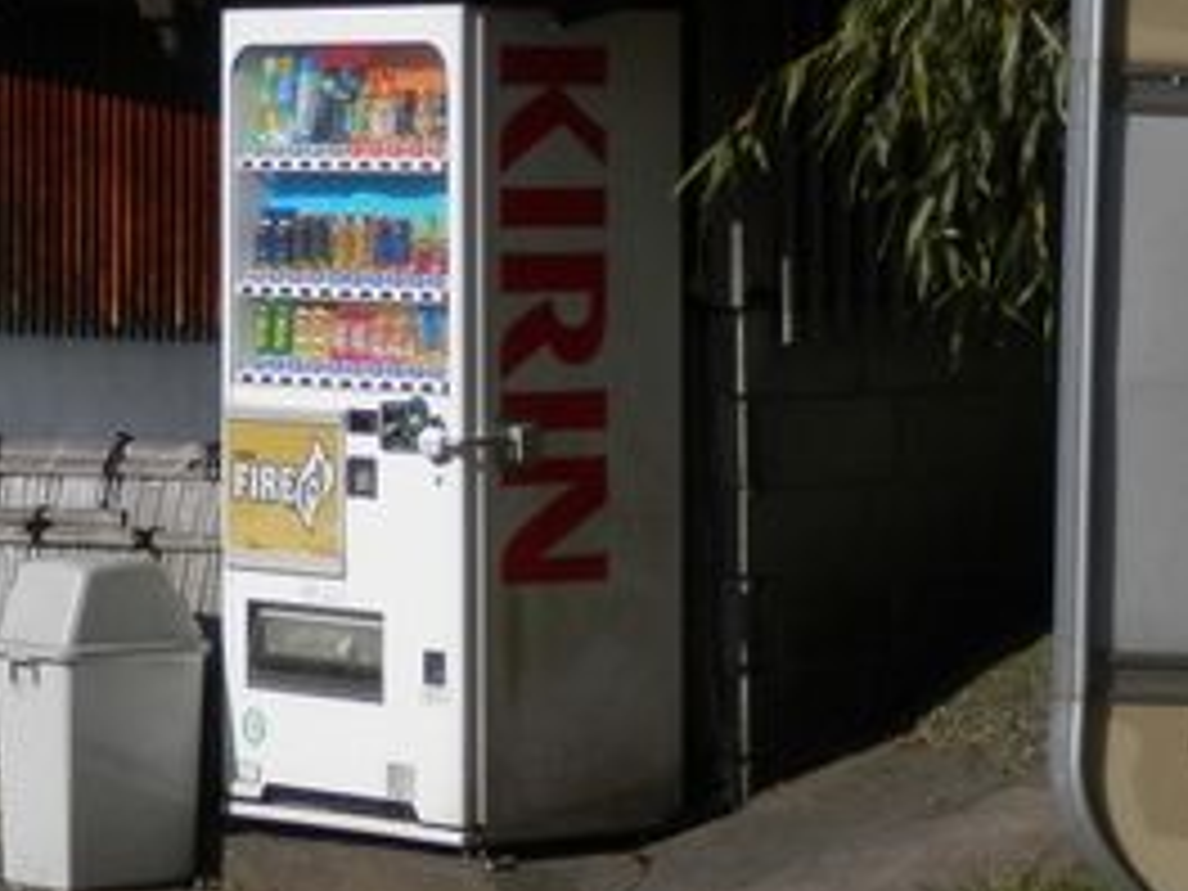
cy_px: -32
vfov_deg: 8.1
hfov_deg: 10.7
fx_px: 6246
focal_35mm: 182
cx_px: -153
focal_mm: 10.8
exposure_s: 1/1250
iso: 80
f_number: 4.2
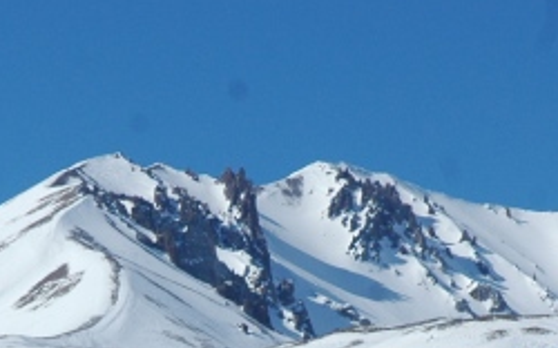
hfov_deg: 7.5
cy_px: 474
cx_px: 244
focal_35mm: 281
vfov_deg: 4.6
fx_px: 4271
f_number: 8
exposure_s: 1/1250
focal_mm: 60
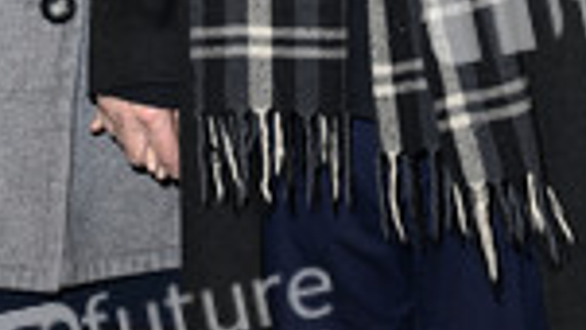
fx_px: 2067
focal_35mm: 133
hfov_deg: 16.1
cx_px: 260
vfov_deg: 8.8
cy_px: -221
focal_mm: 48
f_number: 5.6
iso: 1600
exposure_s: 1/250
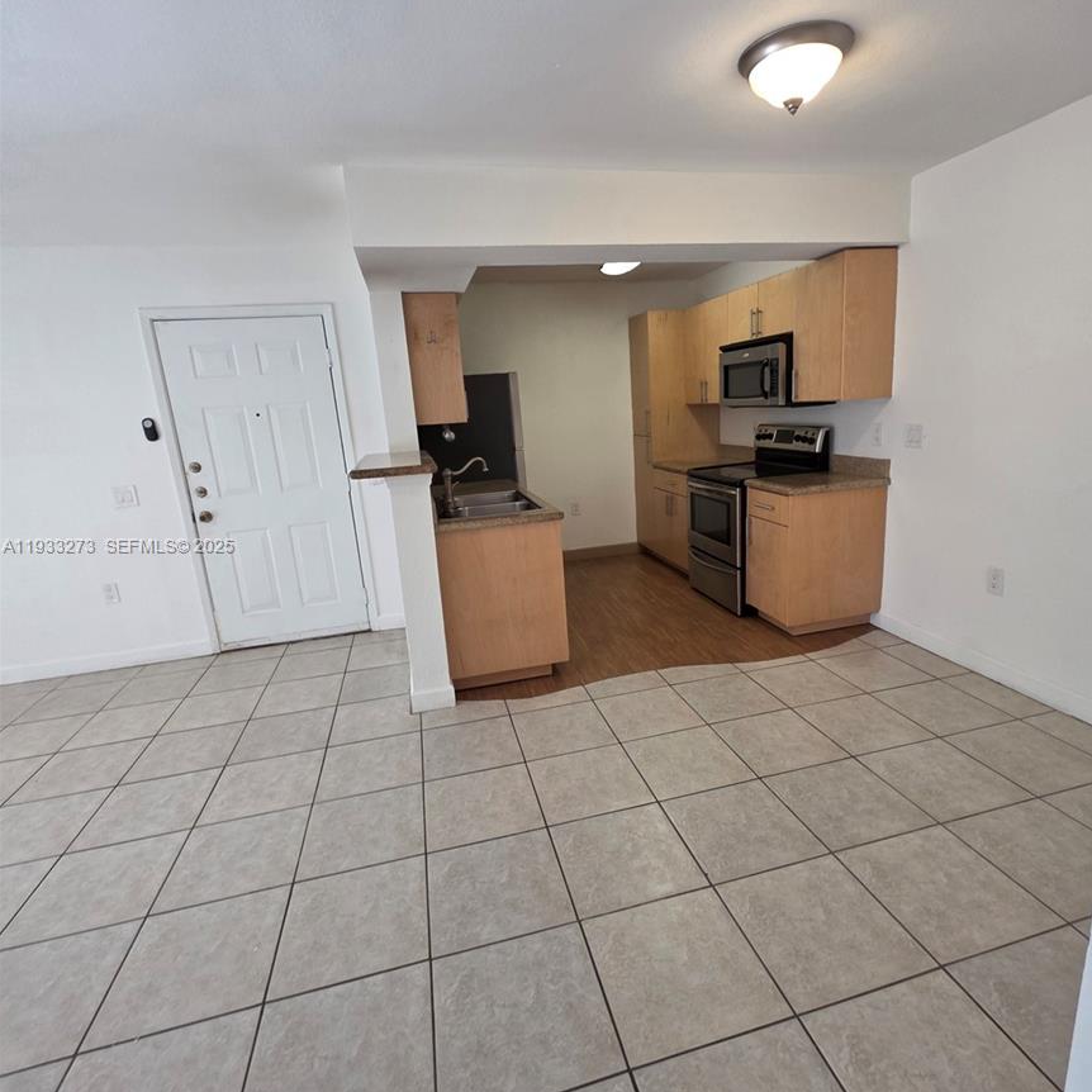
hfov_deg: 87.4
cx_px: 569
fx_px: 571
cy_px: 547
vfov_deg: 87.4
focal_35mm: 16
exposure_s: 1/120
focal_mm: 2.2
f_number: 1.9
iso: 125
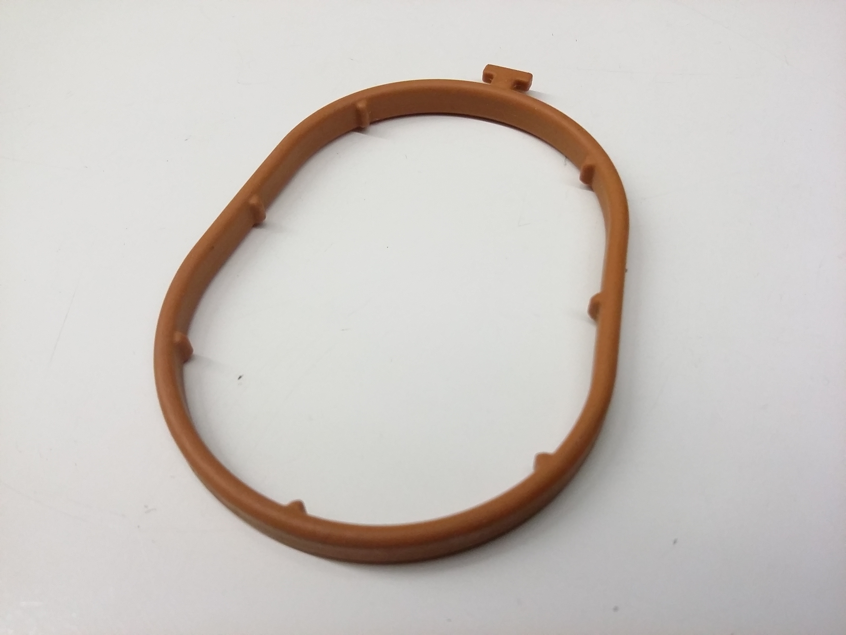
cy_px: 318
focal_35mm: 32
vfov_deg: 44.2
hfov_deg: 56.8
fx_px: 782
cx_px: 423
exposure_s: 1/15
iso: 160
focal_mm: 3.4
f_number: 2.4
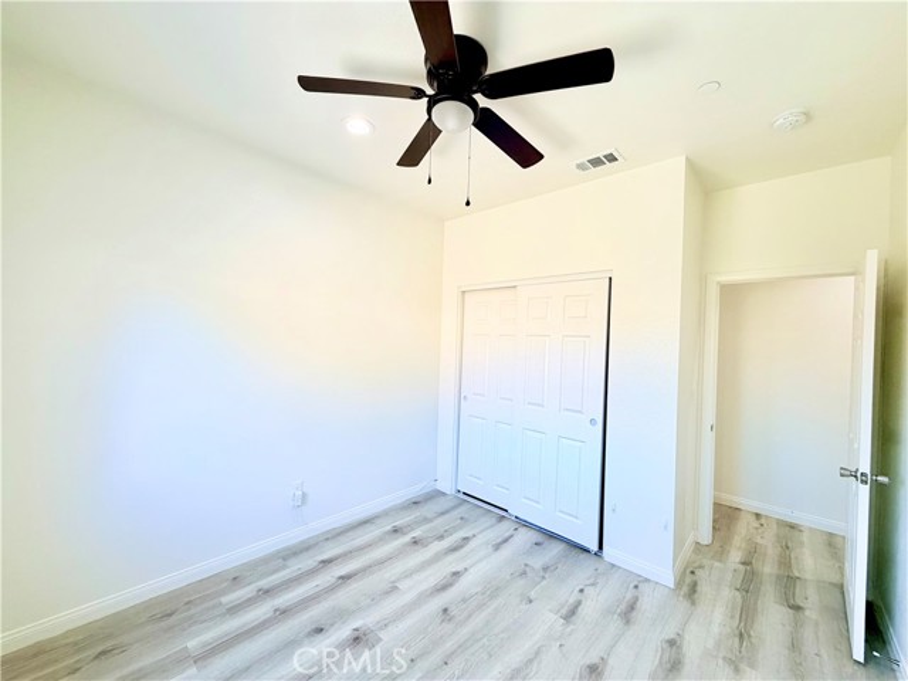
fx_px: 367
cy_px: 340
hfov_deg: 102.1
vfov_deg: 85.7
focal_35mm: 14
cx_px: 454
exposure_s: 1/120
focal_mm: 2.22
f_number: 2.2
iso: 200
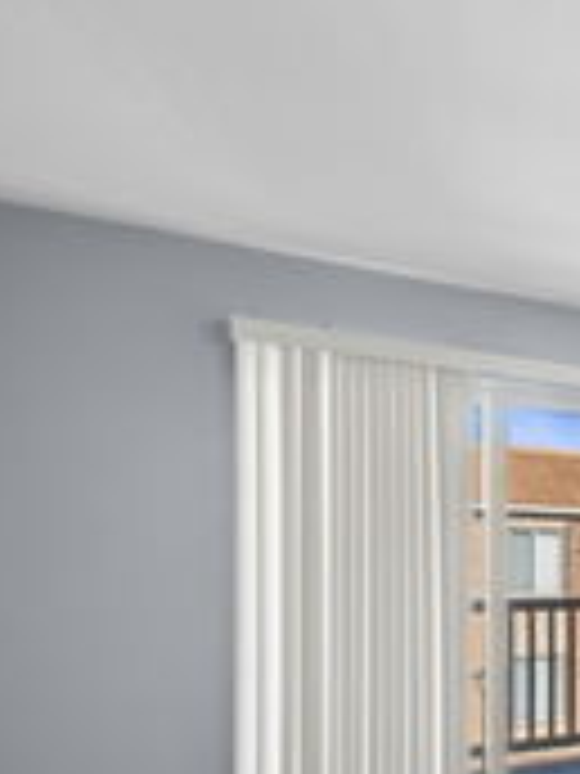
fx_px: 961
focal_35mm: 43
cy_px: 644
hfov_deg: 21.3
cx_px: 1057
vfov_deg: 41.5
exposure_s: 1/60
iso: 320
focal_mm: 16
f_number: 8
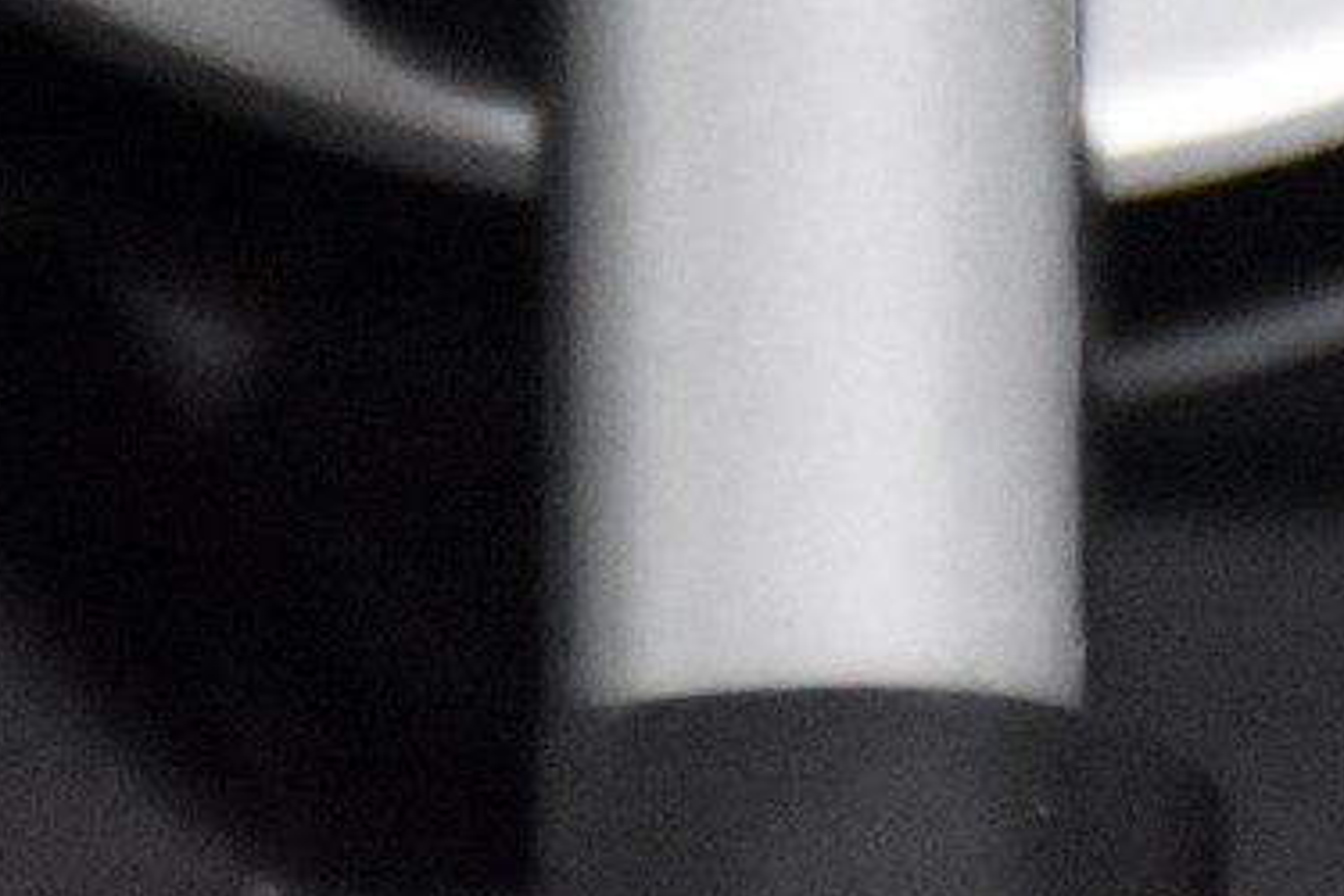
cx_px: 688
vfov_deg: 1.6
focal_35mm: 865
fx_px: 32291
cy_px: -1925
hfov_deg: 2.4
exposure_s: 1/125
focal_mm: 90
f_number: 5.3
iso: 8000
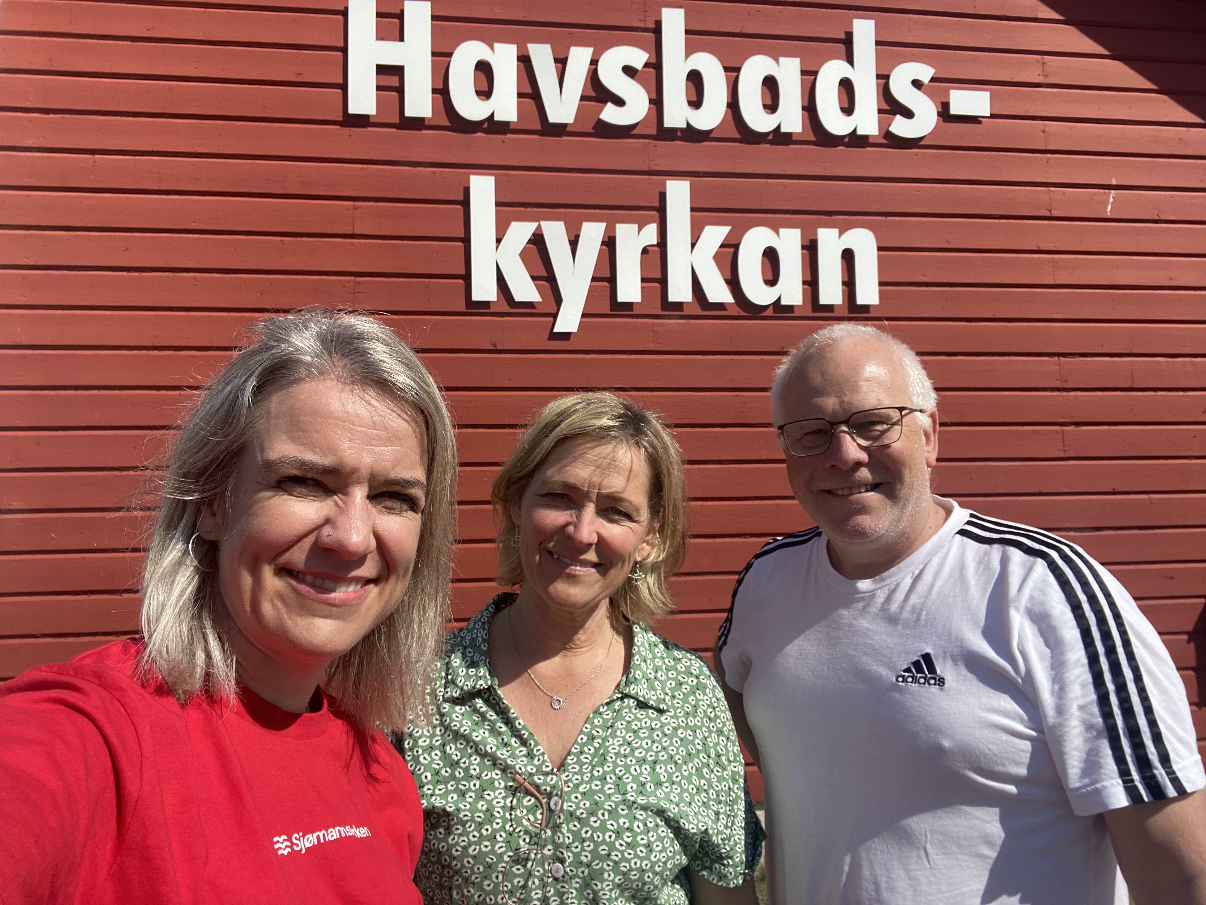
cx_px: 603
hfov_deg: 73.9
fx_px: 801
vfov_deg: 58.9
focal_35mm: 23
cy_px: 452
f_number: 2.2
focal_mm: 2.71
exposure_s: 1/1080
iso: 25
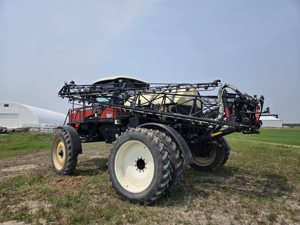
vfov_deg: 58.9
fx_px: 199
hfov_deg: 73.9
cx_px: 150
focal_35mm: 23
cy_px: 112
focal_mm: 5.4
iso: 25
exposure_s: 1/2890
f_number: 1.8
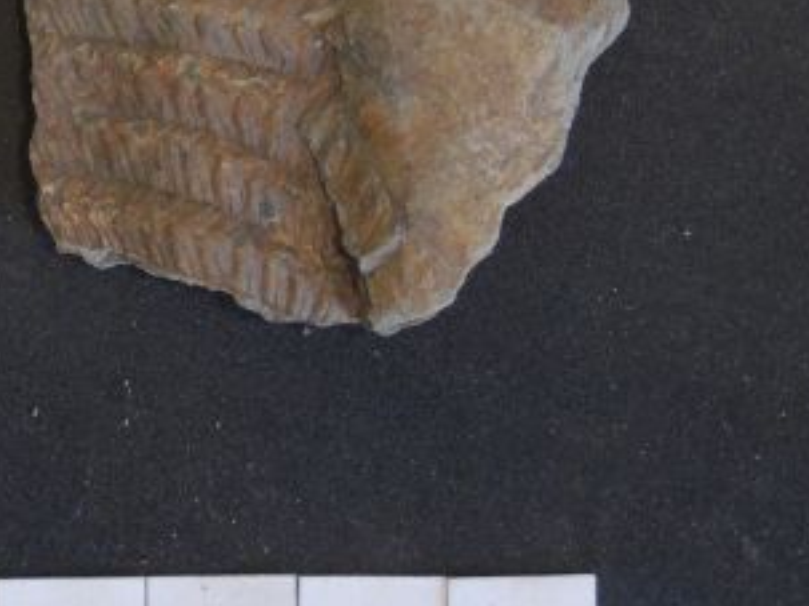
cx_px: -13
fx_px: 5186
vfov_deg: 6.7
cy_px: 117
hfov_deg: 8.9
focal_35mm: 222
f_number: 4.2
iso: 400
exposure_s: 1/30
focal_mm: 18.7
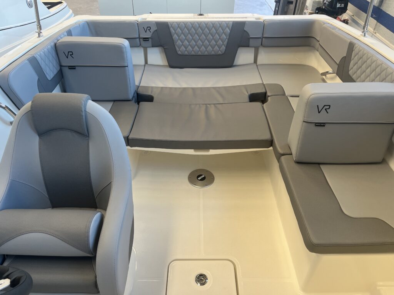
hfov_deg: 67.3
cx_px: 197
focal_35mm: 26
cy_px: 148
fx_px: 296
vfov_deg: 53.1
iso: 80
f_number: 1.6
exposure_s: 1/121
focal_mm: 5.1
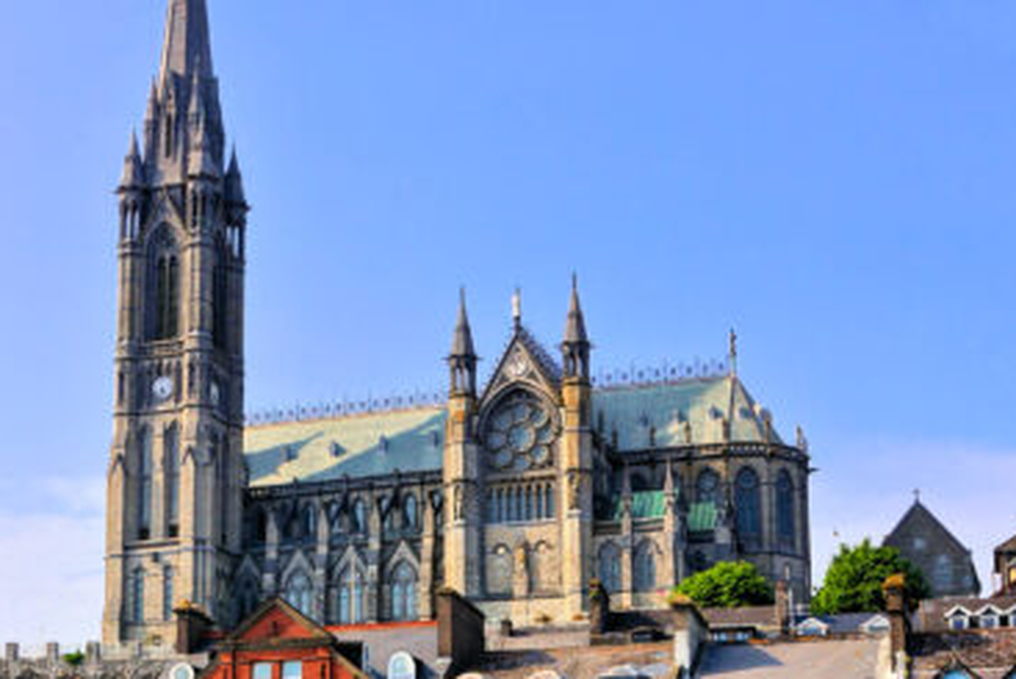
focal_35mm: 67
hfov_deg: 29.9
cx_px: 368
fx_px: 1892
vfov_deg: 19.6
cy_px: 725
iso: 100
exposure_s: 1/200
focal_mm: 16
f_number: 10
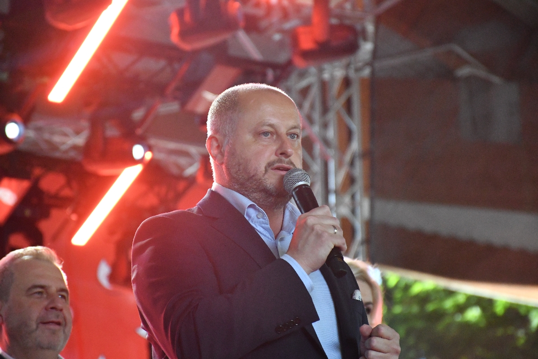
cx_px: 269
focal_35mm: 174
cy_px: 180
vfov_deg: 7.9
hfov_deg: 11.8
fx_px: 2600
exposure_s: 1/320
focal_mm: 116
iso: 5000
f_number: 5.6
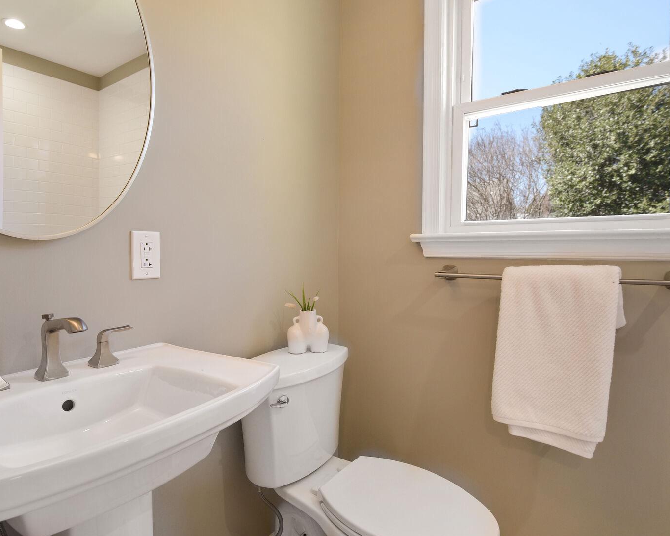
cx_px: 288
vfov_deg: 70.9
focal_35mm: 19
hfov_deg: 82.8
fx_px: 377
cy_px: 267
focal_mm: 16
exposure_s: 1/4
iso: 400
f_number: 8
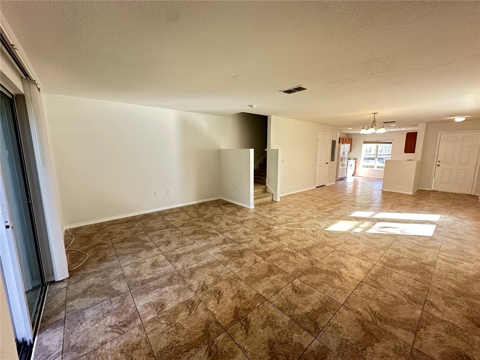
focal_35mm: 14
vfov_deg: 85.7
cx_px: 240
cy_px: 180
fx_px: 194
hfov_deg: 102.1
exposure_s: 1/120
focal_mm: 2.22
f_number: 2.2
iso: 320
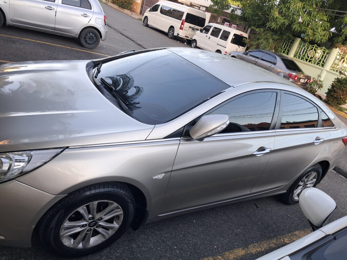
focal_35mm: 27
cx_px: 174
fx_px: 271
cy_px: 130
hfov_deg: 65.3
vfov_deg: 51.4
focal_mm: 4
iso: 50
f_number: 1.8
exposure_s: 1/60
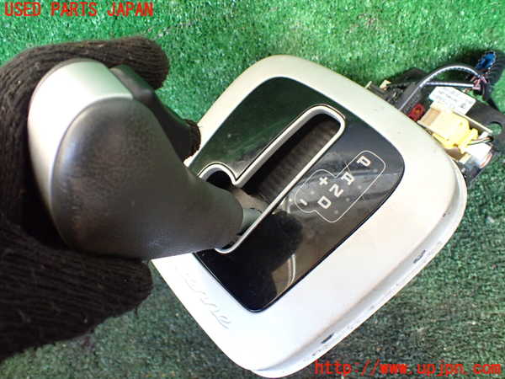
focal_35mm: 30
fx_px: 438
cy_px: 190
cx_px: 252
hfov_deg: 60.0
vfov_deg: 46.8
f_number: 2.3
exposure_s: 1/125
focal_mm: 5.4
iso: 800
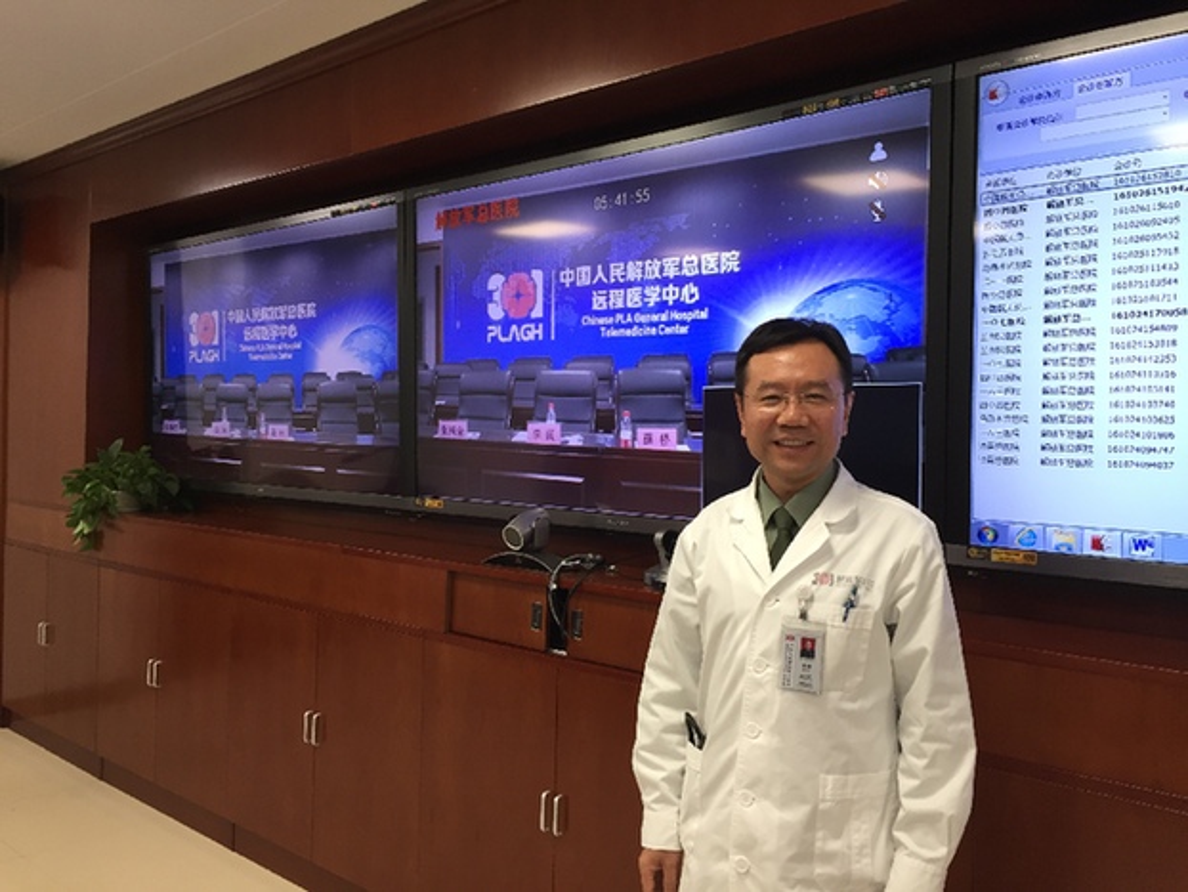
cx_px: 594
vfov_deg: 48.3
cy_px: 446
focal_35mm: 29
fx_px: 996
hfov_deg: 61.6
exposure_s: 1/33
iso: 50
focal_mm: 4.15
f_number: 2.2
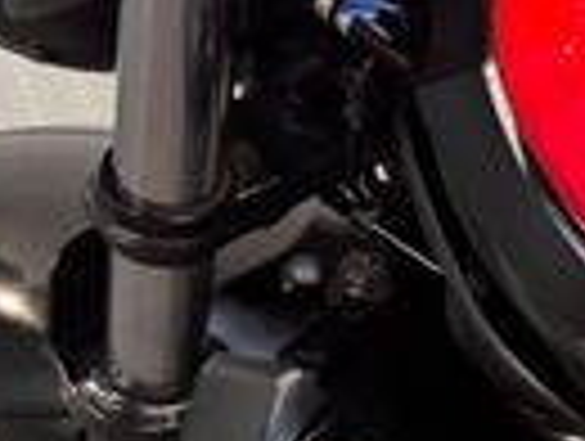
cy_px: 279
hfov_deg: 13.3
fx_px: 1998
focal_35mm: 118
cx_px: 1310
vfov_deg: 12.6
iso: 500
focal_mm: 6.76
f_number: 1.78
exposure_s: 1/50
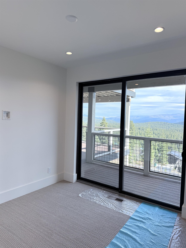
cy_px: 124
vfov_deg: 71.6
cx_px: 93
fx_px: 172
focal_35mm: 24
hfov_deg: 56.8
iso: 100
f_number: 1.78
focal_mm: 6.76
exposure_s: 1/467
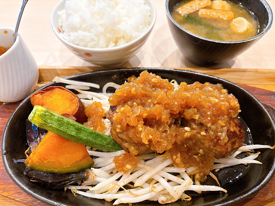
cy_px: 103
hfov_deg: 67.3
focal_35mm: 26
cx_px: 138
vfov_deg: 53.1
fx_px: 207
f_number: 1.6
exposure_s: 1/50
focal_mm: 5.96
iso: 125
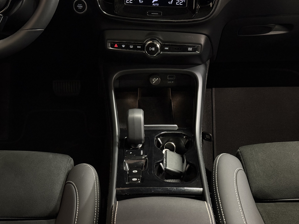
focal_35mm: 48
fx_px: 415
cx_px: 150
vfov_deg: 30.3
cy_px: 112
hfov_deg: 39.7
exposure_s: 1/30
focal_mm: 6.76
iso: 500
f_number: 1.78
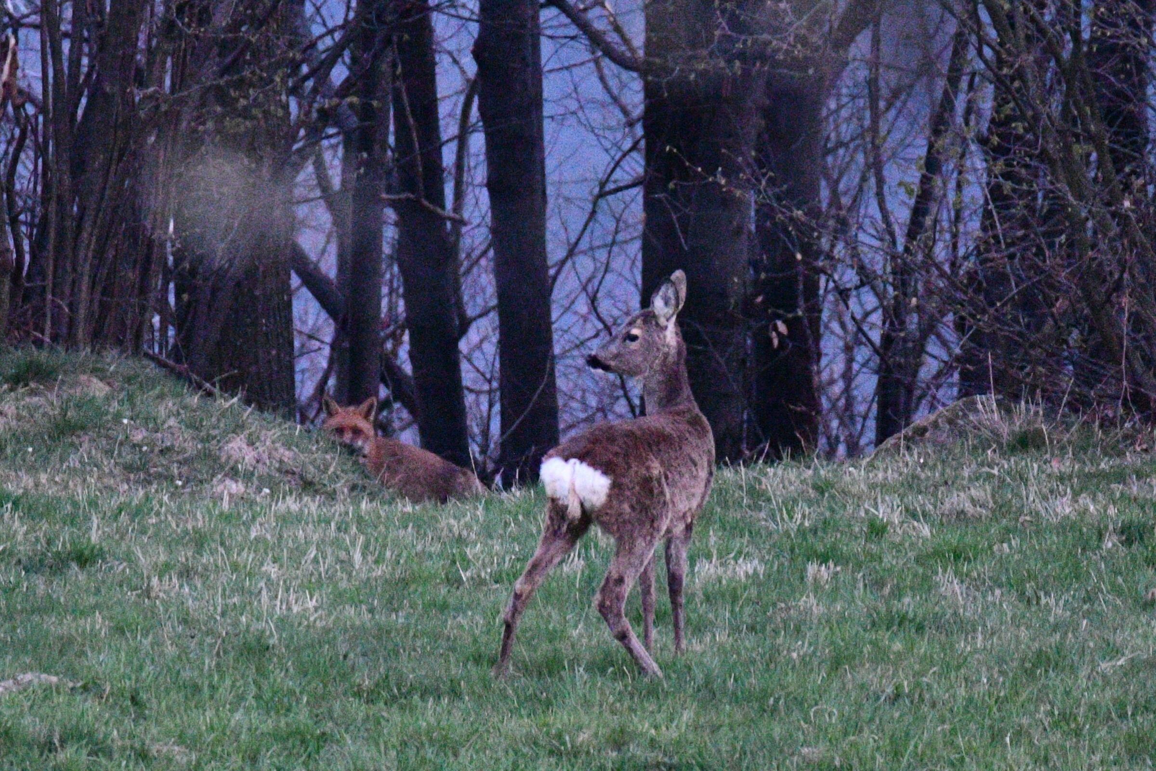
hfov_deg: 3.4
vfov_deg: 2.3
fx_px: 19265
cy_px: 386
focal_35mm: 600
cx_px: 578
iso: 8000
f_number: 5.6
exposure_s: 1/125
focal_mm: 300
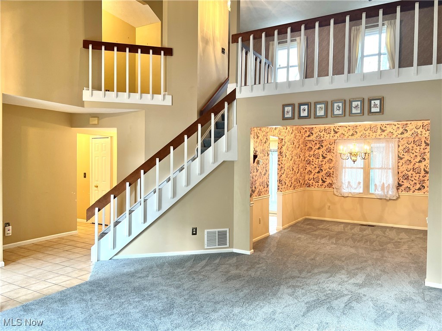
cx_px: 221
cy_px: 166
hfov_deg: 67.3
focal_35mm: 26
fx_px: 332
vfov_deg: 53.0
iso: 125
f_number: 1.5
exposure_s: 1/60
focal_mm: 5.7
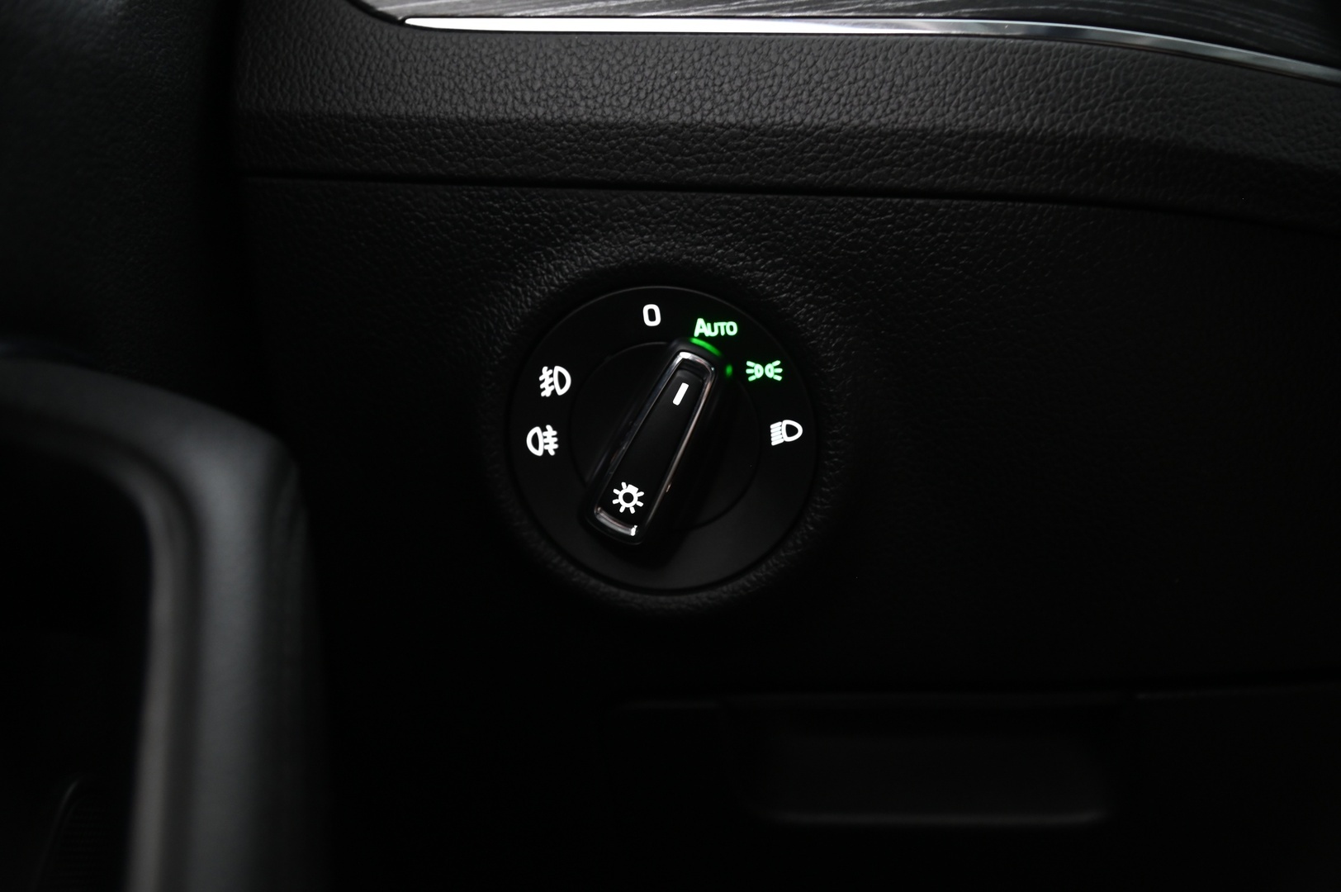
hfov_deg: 38.2
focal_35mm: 52
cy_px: 446
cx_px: 670
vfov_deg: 25.9
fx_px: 1935
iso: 2000
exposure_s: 1/10
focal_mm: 52
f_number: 4.5
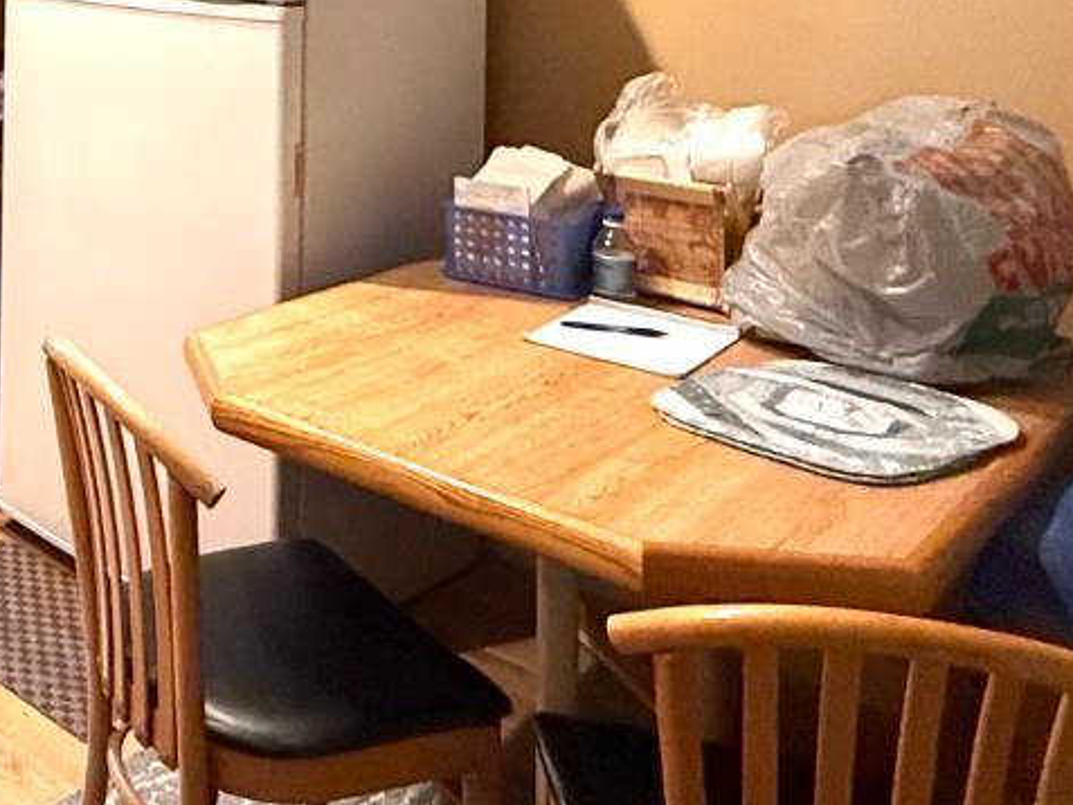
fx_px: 1364
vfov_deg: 28.6
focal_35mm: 44
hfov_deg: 35.3
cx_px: -164
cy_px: -159
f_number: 2.2
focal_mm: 2.22
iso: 400
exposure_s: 1/60
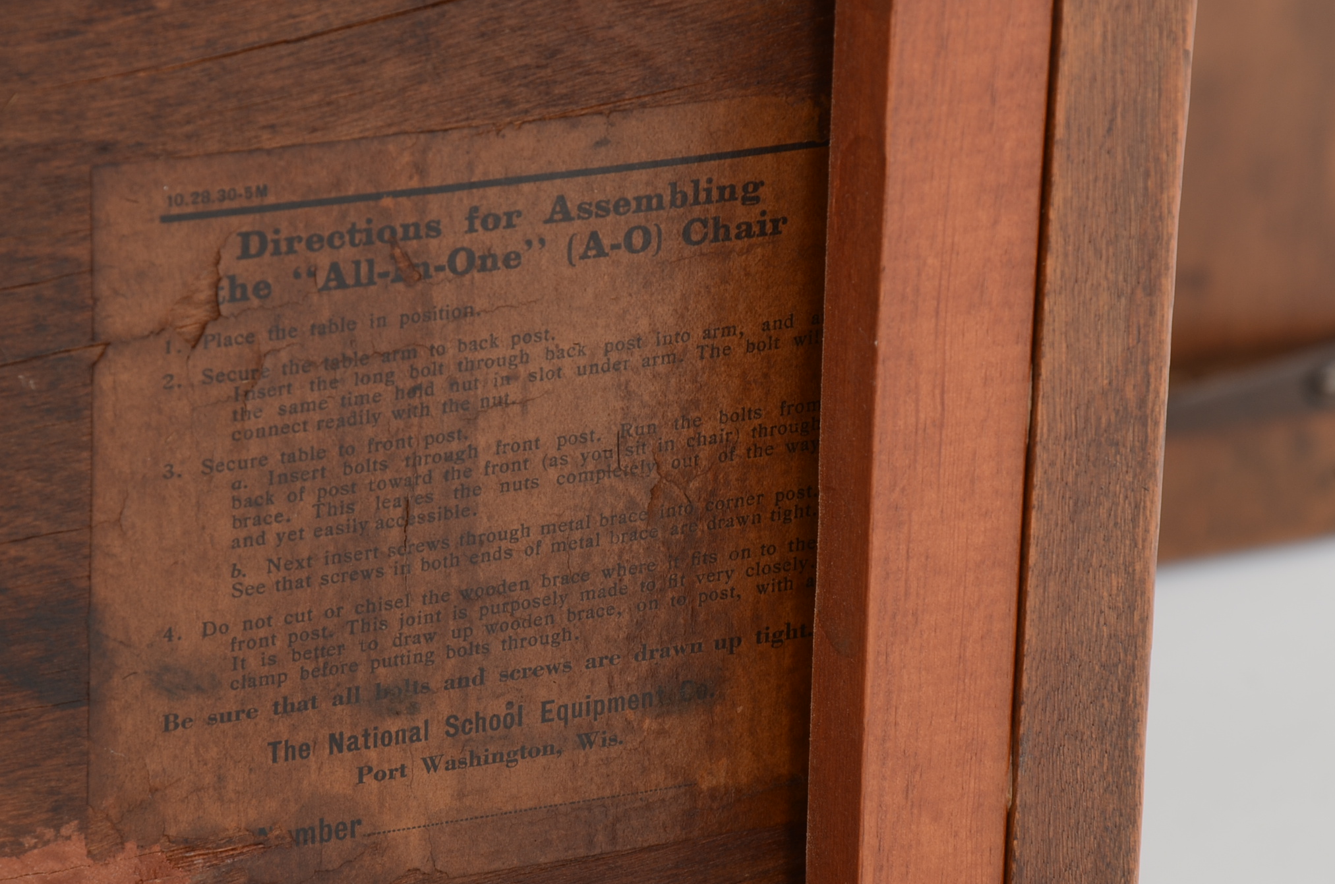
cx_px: 591
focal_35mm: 192
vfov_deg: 7.1
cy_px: 372
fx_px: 7090
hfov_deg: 10.8
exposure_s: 1/100
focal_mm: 105
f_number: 10
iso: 160
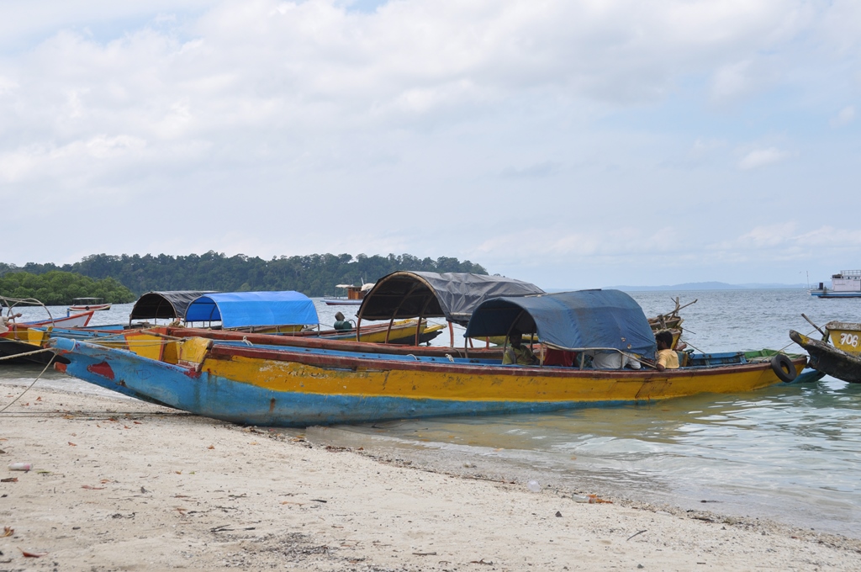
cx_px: 430
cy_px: 286
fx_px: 1111
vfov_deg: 28.9
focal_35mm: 46
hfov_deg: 42.4
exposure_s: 1/320
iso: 200
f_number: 9
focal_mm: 31
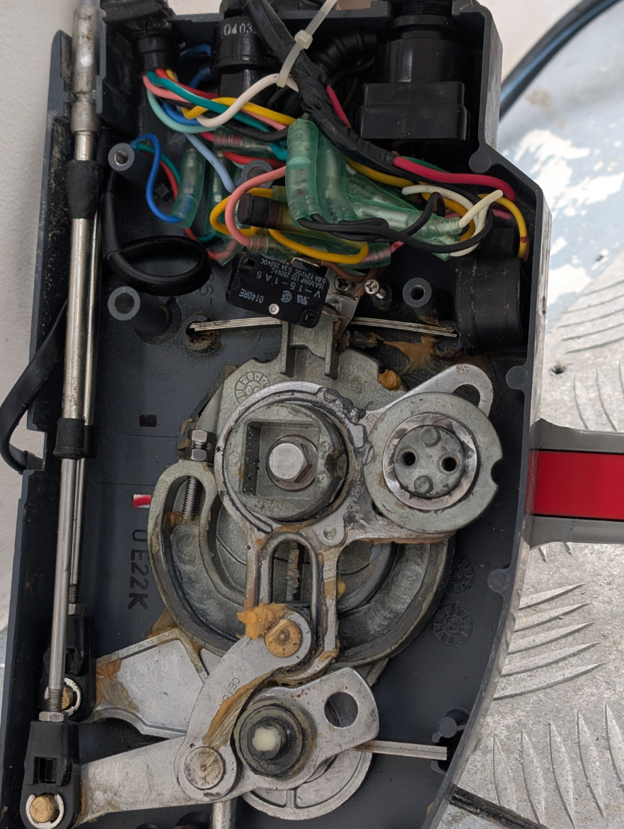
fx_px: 1438
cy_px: 461
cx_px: 290
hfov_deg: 24.5
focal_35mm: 60
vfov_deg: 32.1
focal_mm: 6.9
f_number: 1.7
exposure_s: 1/50
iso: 83
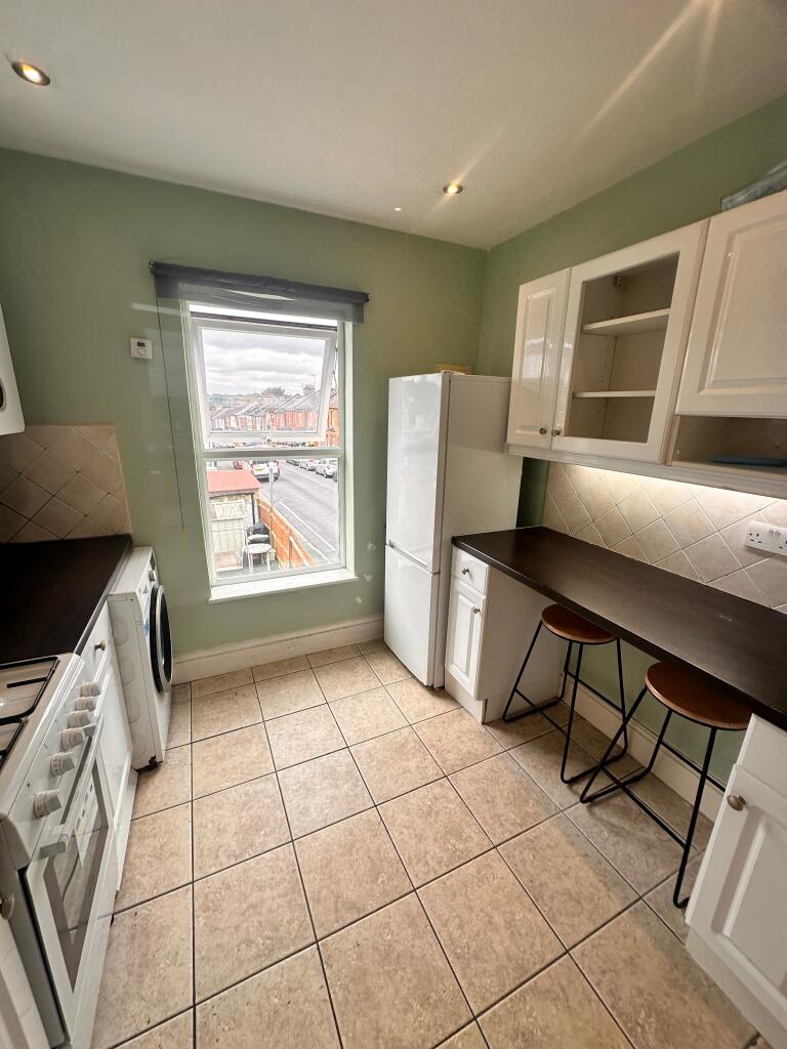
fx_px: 424
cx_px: 394
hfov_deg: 85.7
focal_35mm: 14
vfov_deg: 102.1
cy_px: 524
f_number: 2.2
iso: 40
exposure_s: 1/186
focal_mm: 2.22
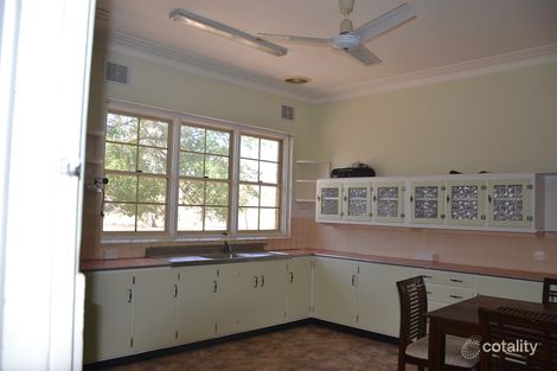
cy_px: 186
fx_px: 418
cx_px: 278
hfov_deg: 67.4
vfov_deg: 47.9
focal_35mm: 27
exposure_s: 1/125
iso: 200
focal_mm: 18
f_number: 4
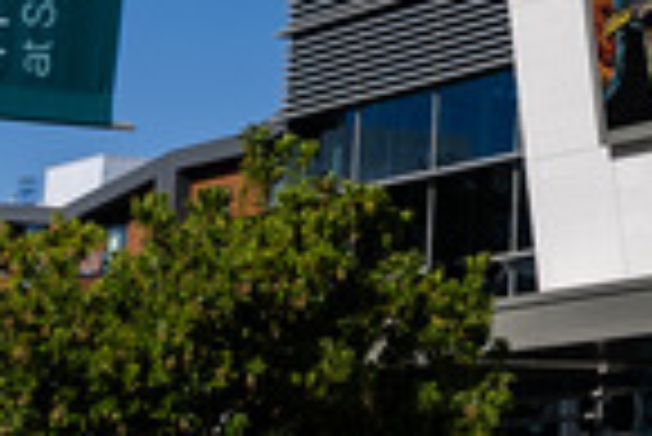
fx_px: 2701
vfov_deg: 8.9
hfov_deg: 12.7
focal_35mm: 149
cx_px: 1115
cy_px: -276
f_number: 5
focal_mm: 24
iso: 80
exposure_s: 1/800
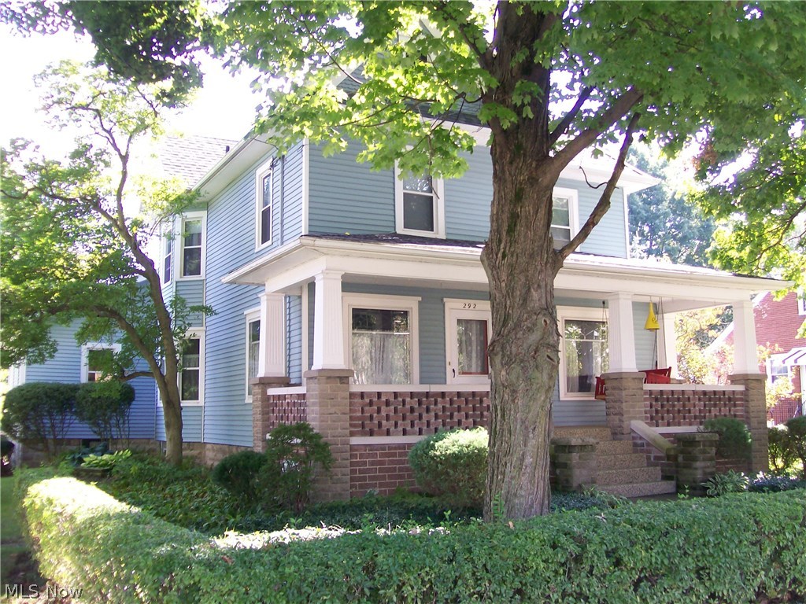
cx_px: 403
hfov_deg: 51.4
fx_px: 838
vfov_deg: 39.7
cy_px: 302
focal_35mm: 36
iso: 80
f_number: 2.7
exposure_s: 1/84.7
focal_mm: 6
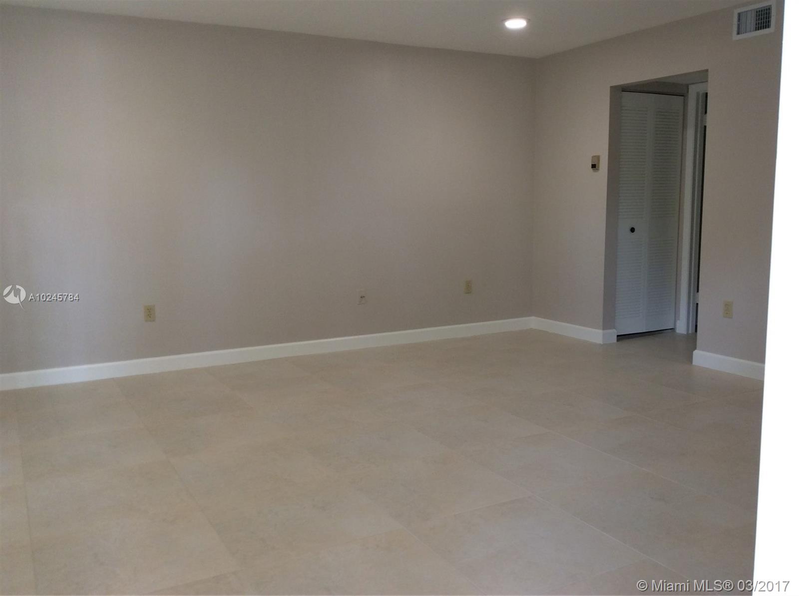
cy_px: 298
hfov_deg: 56.9
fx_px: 737
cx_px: 400
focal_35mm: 32
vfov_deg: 44.0
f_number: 2.4
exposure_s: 1/24
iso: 50
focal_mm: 3.3
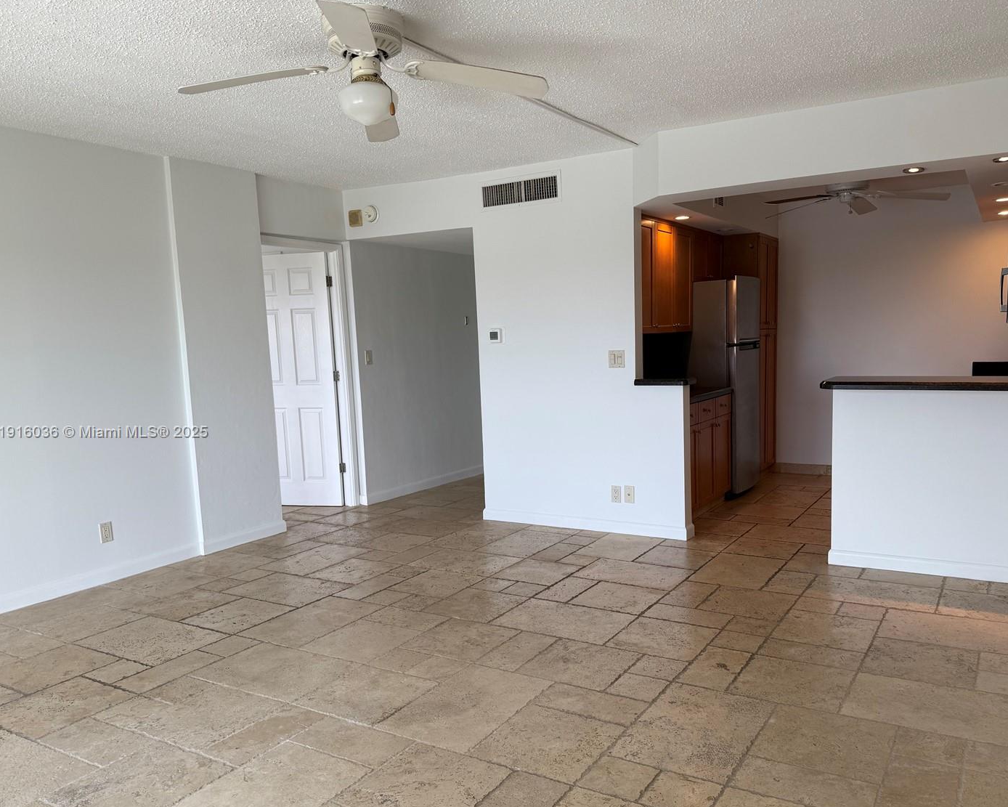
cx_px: 556
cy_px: 433
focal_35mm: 27
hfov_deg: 63.9
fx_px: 806
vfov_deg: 53.1
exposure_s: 1/121
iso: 50
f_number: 1.78
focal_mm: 6.76
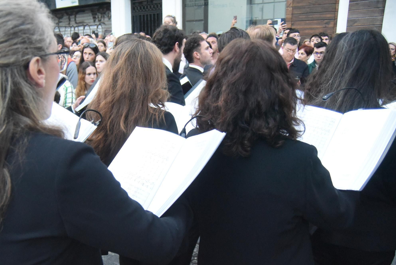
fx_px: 418
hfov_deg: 50.2
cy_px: 167
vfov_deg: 34.9
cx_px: 148
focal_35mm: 38
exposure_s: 1/125
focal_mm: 29
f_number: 6.3
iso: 11400
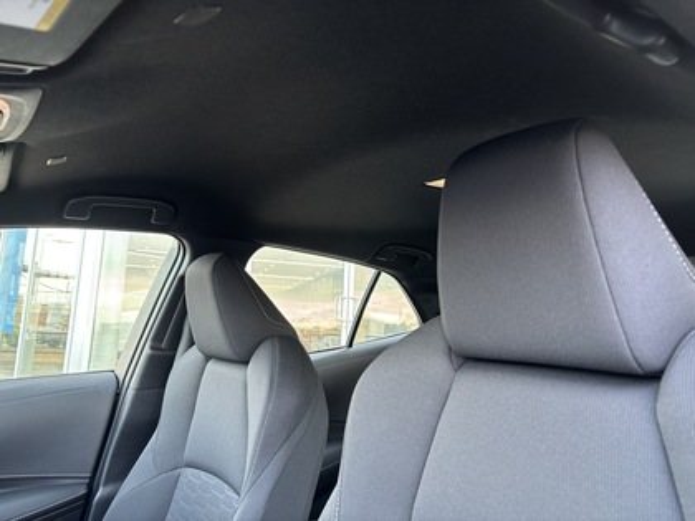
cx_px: 348
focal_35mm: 26
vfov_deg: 53.1
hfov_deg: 67.3
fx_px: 522
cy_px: 260
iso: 200
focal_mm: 5.96
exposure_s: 1/60
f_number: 1.6
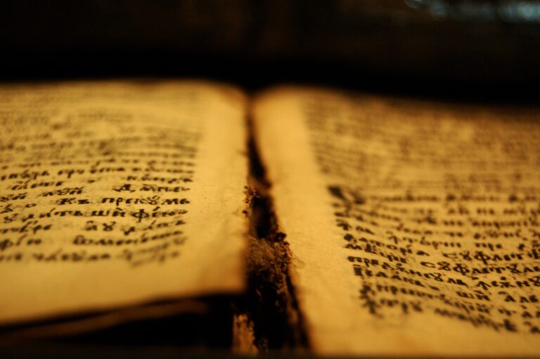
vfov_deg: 16.5
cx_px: 270
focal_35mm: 82
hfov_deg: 24.6
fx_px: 1236
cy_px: 180
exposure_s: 1/20
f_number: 5.6
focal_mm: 55
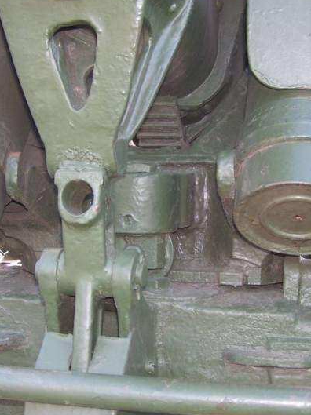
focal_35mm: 56
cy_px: 224
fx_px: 672
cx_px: 161
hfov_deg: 26.1
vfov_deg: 34.4
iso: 80
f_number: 2.7
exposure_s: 1/60
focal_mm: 6
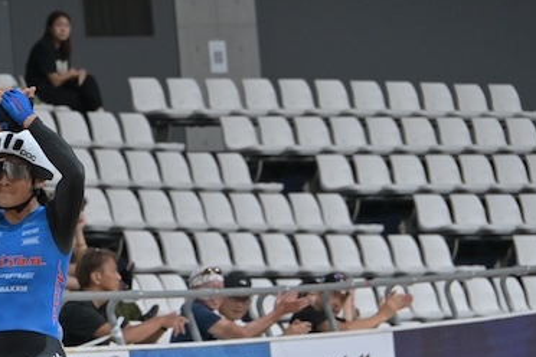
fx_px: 6402
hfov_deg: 4.8
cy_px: 332
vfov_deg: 3.2
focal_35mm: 430
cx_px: 23
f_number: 8
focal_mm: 200
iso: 2500
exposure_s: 1/320
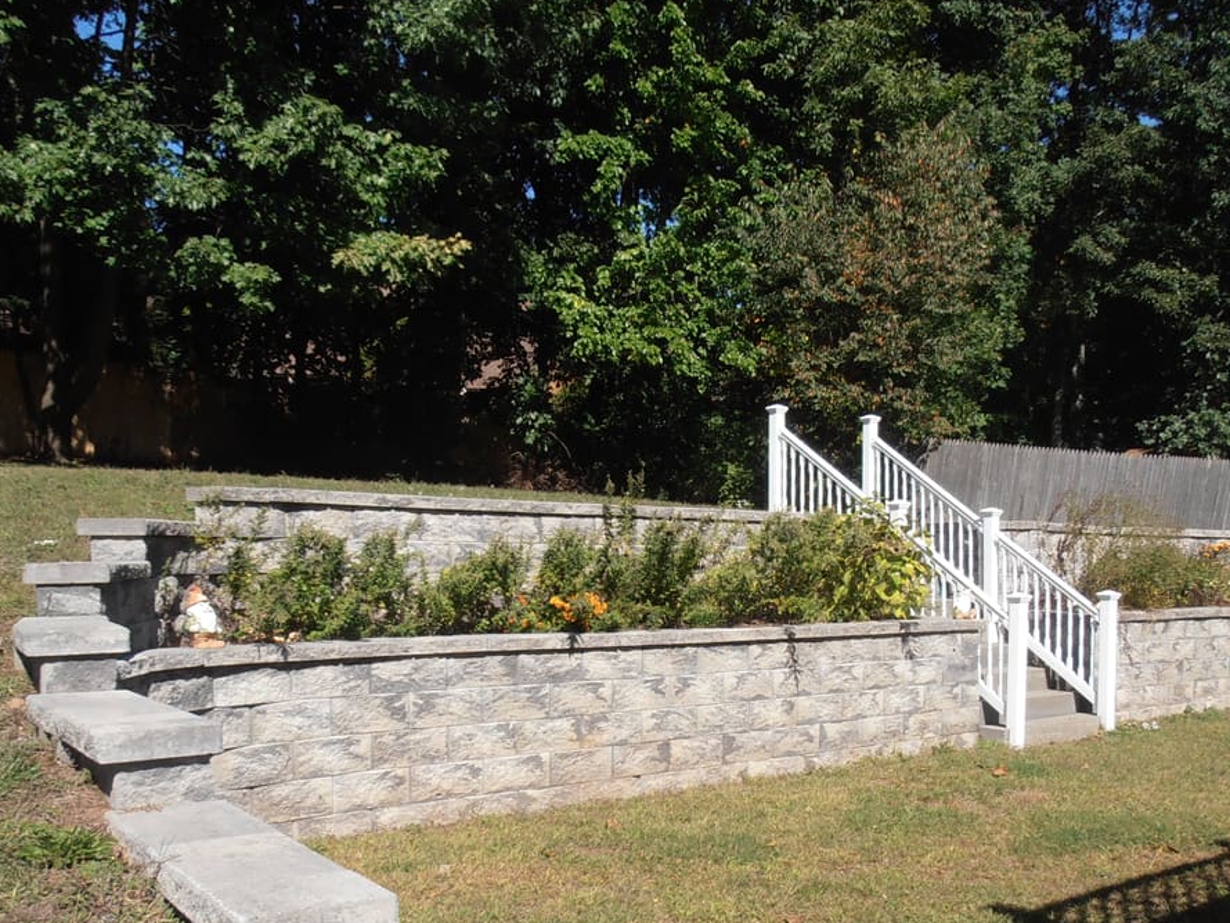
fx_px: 1279
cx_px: 724
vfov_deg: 39.0
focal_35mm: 36
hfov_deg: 51.1
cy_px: 652
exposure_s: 1/1250
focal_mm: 4.2
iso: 80
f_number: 3
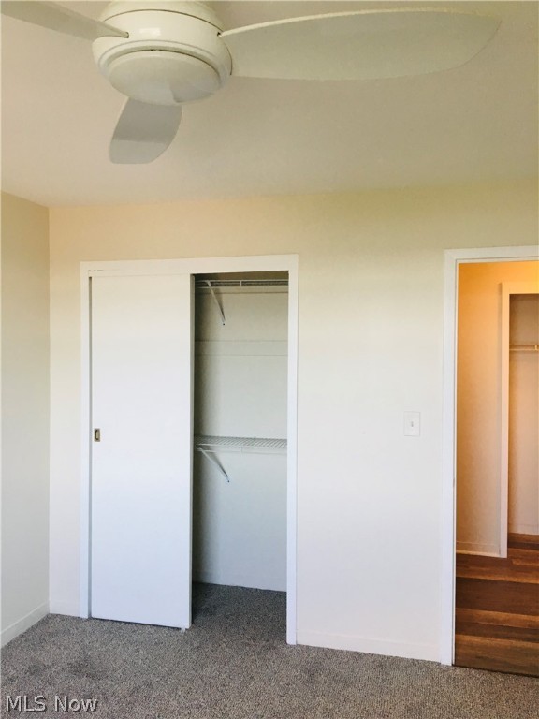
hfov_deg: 48.2
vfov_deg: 61.7
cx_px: 270
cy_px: 360
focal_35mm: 29
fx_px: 602
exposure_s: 1/30
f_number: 2.2
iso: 64
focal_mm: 4.15
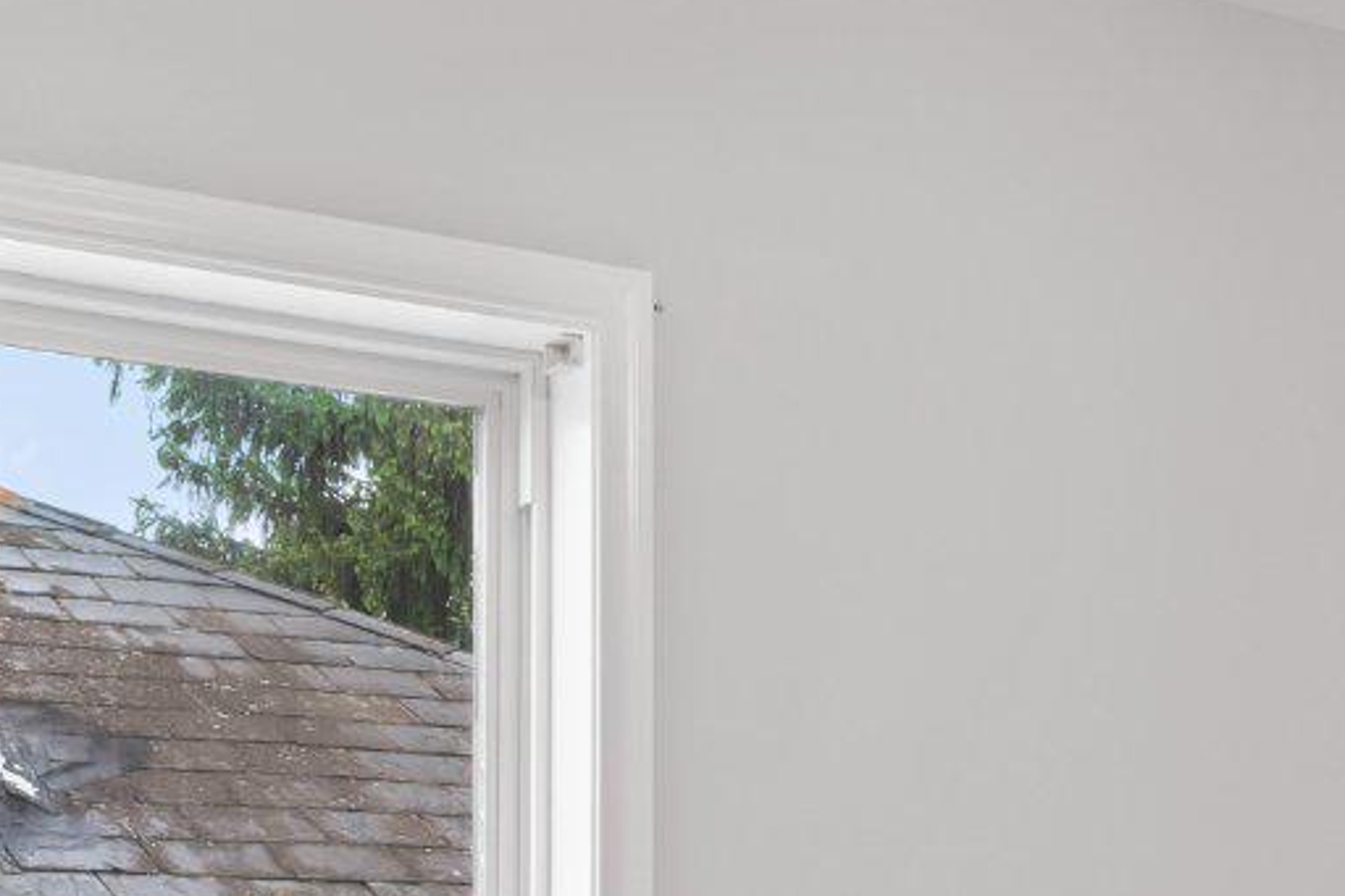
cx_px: 504
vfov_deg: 17.3
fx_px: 2689
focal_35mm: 72
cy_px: 1294
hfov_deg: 28.0
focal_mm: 18
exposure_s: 1/6
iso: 500
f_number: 8
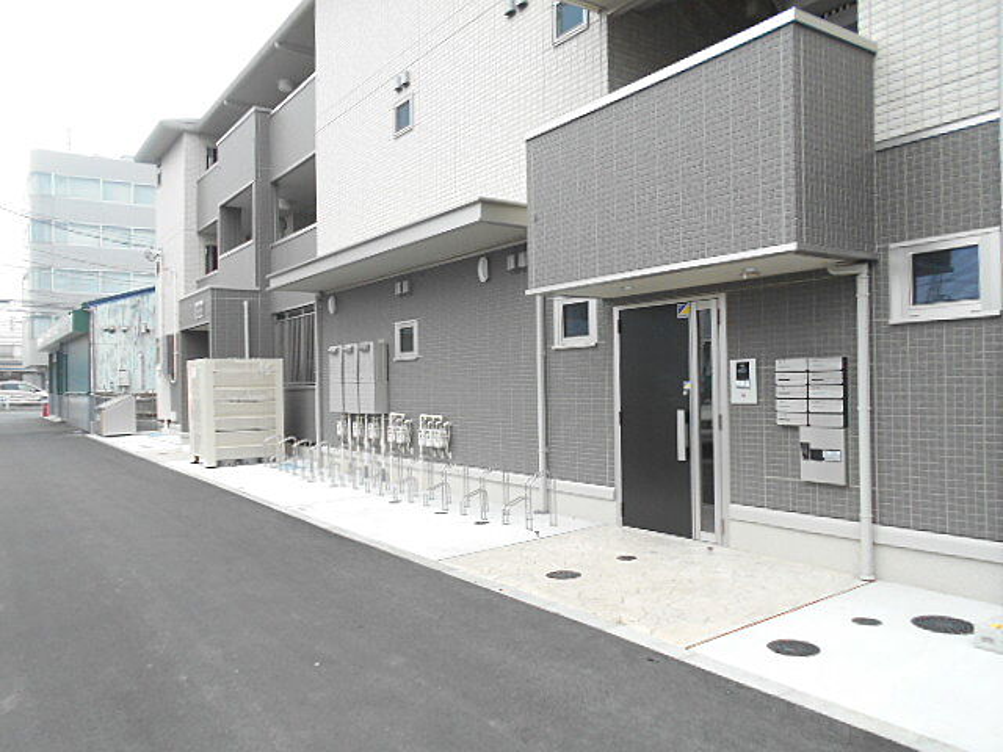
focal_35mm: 26
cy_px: 376
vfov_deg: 53.1
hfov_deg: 67.3
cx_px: 502
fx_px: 753
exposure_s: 1/250
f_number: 3.2
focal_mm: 4.6
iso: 180
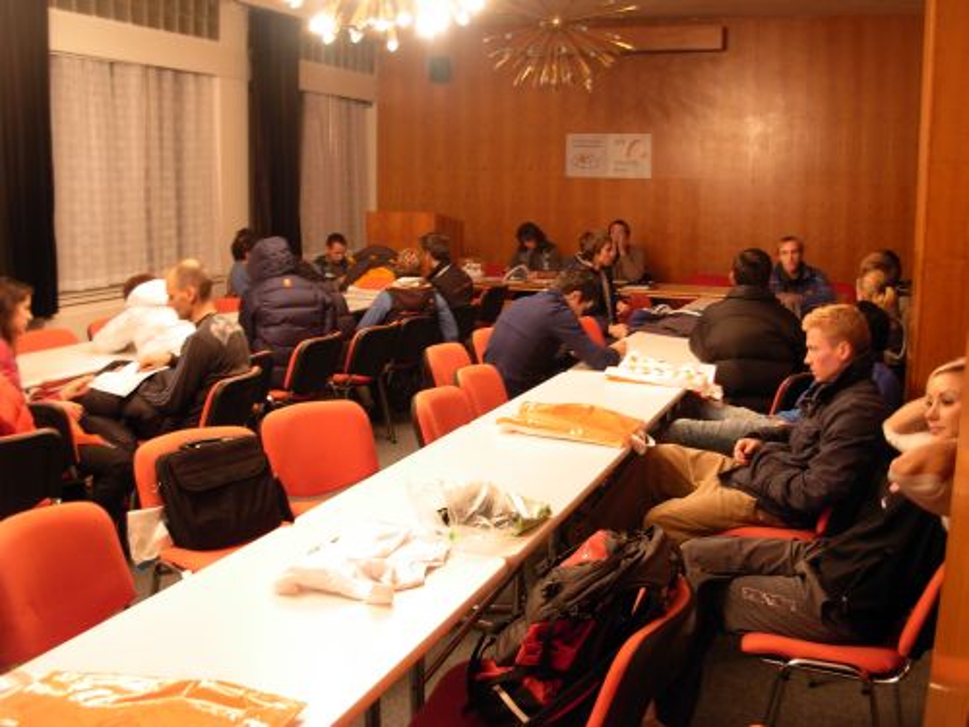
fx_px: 1064
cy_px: 364
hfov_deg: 49.0
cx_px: 484
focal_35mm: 38
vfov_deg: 37.7
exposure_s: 1/4
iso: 100
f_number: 2.9
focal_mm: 6.3
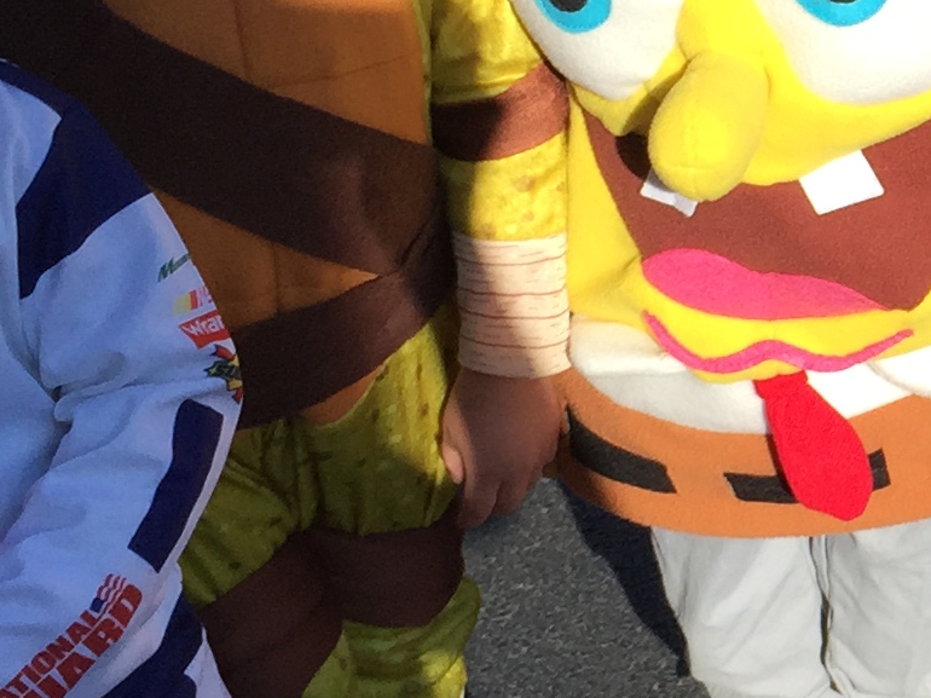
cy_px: 202
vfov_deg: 12.0
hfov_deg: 14.9
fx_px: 3307
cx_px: 1377
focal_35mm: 123
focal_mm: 4.15
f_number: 2.2
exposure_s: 1/1799
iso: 32
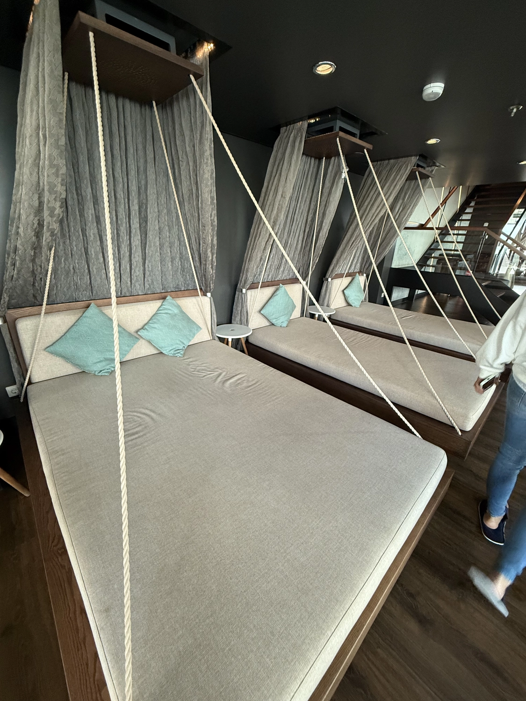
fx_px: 284
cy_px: 350
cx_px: 263
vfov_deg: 102.1
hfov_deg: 85.7
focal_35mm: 14
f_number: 2.2
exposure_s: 1/75
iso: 320
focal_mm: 2.22
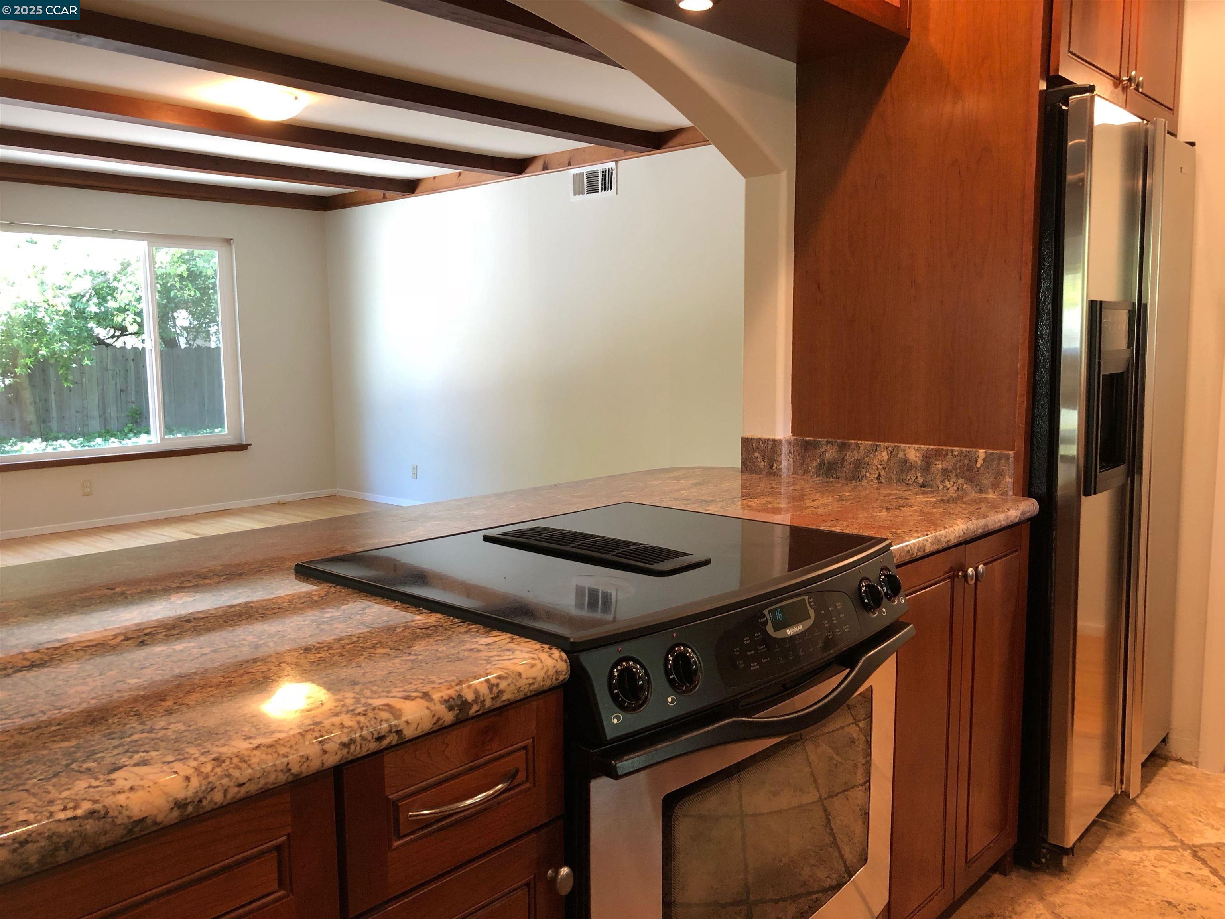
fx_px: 991
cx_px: 612
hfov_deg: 63.4
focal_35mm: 28
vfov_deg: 49.7
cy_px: 460
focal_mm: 3.99
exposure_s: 1/15
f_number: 1.8
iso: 40
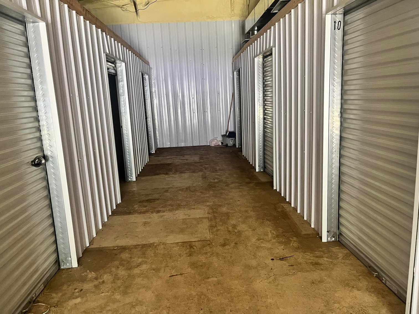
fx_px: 315
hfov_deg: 67.3
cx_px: 210
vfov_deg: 53.1
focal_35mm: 26
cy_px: 157
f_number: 1.6
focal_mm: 5.1
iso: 500
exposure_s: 1/60
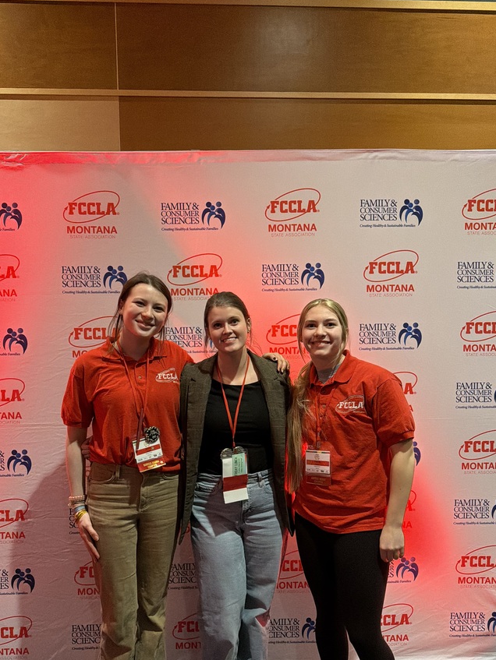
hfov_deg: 48.2
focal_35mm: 29
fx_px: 554
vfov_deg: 61.2
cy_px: 390
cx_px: 225
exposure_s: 1/61
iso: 1250
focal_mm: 6.76
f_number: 1.78
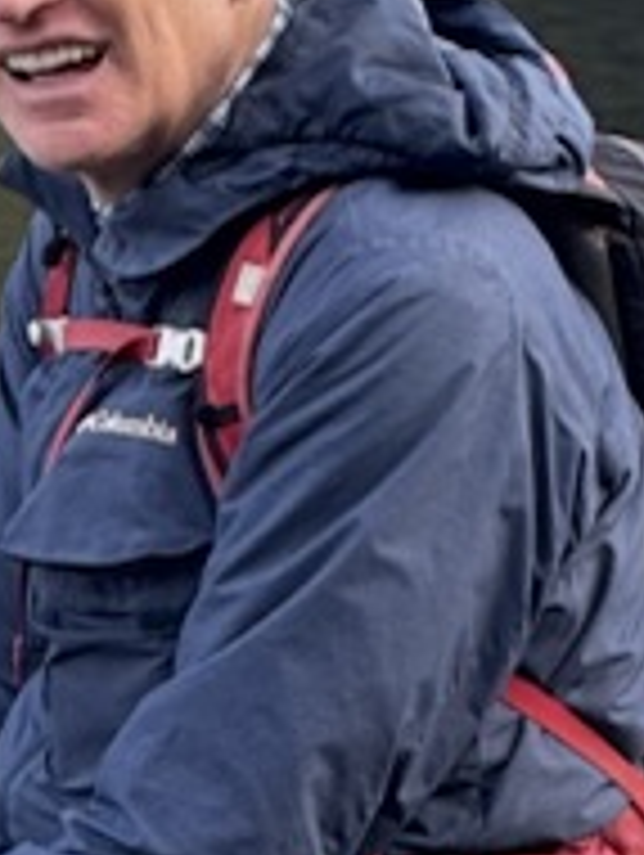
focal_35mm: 694
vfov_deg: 2.9
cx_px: -153
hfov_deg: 2.1
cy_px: 720
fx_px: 17177
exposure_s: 1/155
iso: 64
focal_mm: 15.66
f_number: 2.8
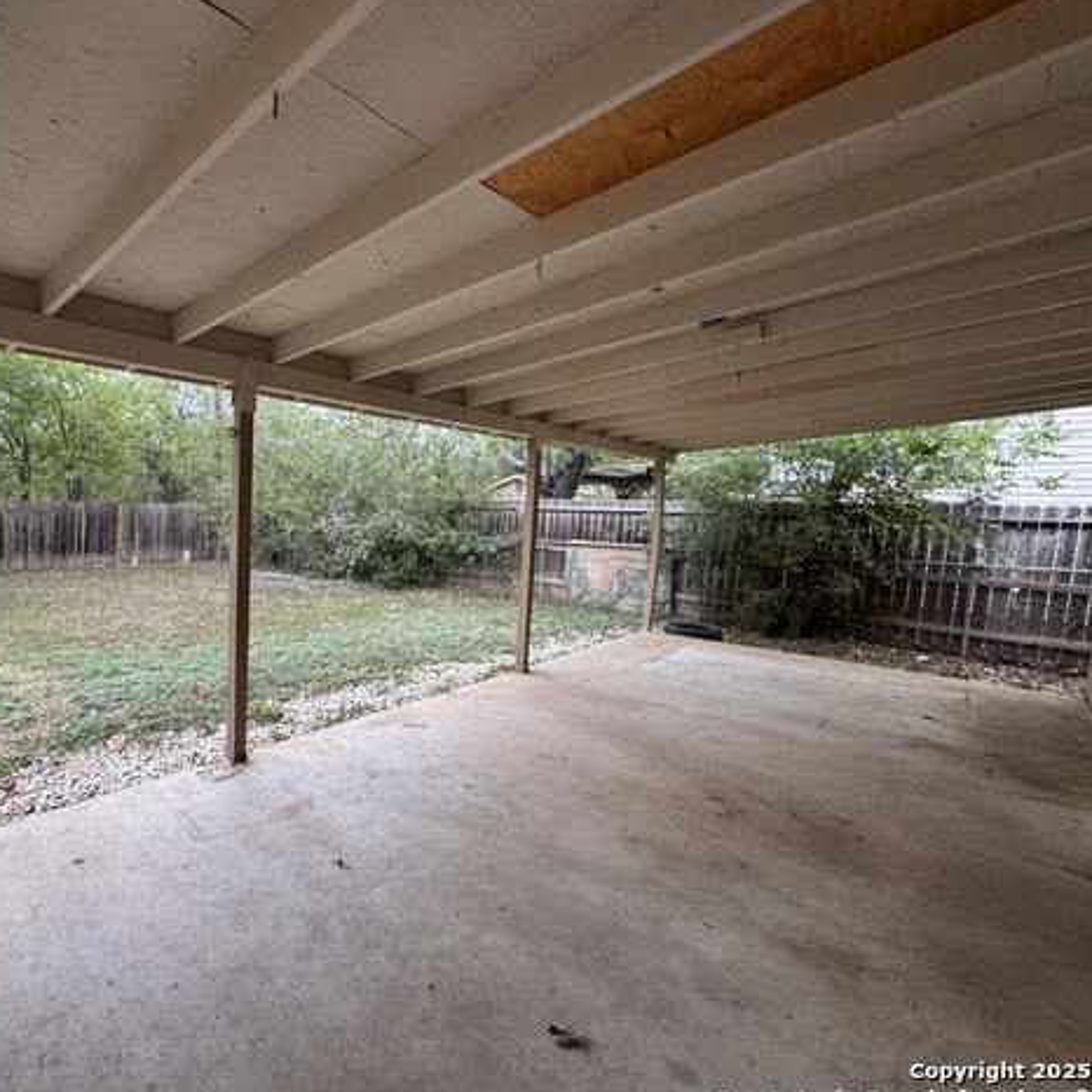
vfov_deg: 84.0
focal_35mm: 17
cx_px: 347
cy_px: 551
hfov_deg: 80.6
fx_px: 607
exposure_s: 1/99
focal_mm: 2.22
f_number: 2.2
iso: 80
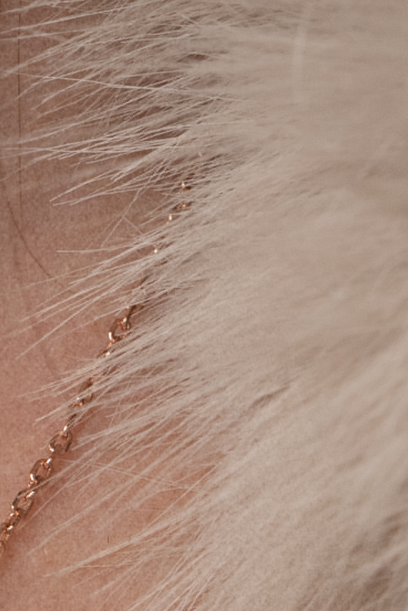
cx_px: -278
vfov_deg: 6.4
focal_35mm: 322
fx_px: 5474
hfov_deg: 4.2
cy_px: 619
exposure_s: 1/125
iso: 640
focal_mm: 50
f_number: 9
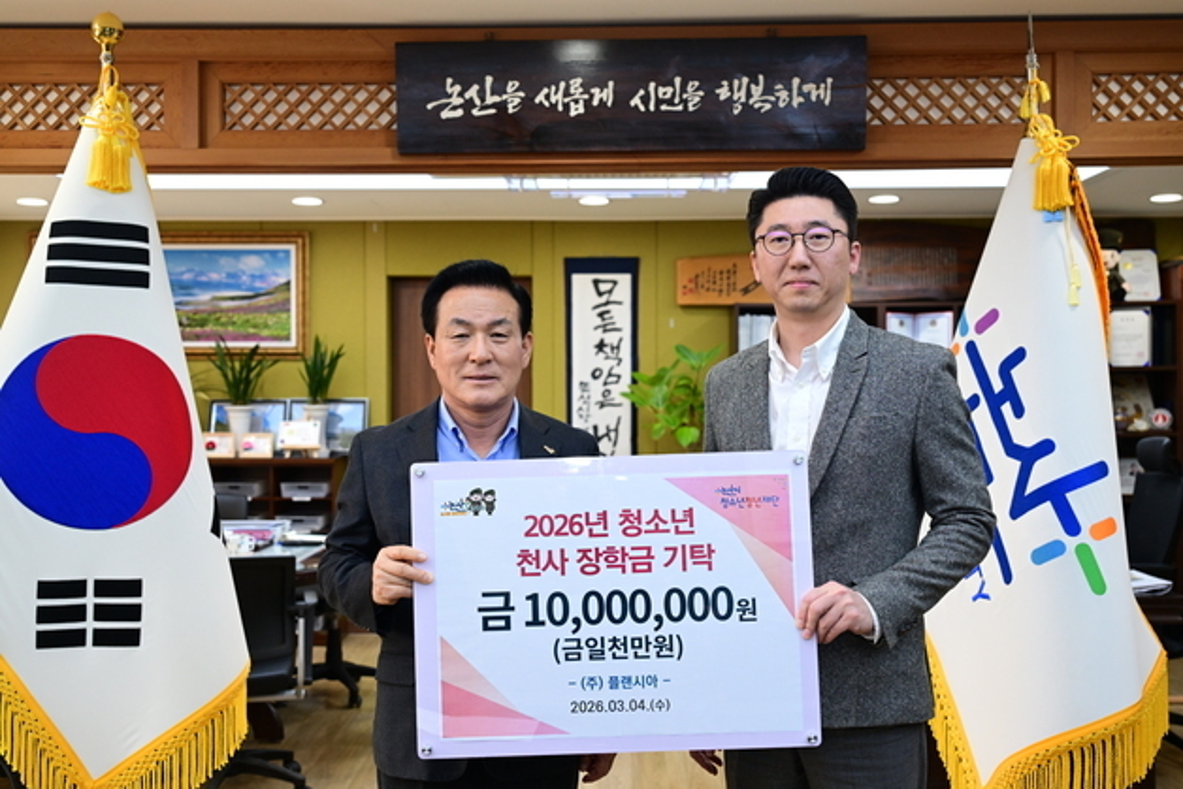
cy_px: 394
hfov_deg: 51.9
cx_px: 592
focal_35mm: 37
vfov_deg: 36.0
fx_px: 1216
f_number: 4
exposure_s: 1/160
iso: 1000
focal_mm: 37
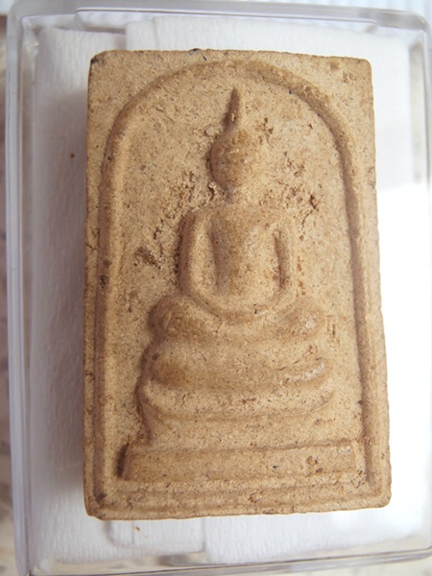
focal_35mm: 33
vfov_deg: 55.4
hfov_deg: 42.9
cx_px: 216
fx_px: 549
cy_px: 288
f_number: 3.6
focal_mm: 5.93
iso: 80
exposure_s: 1/60
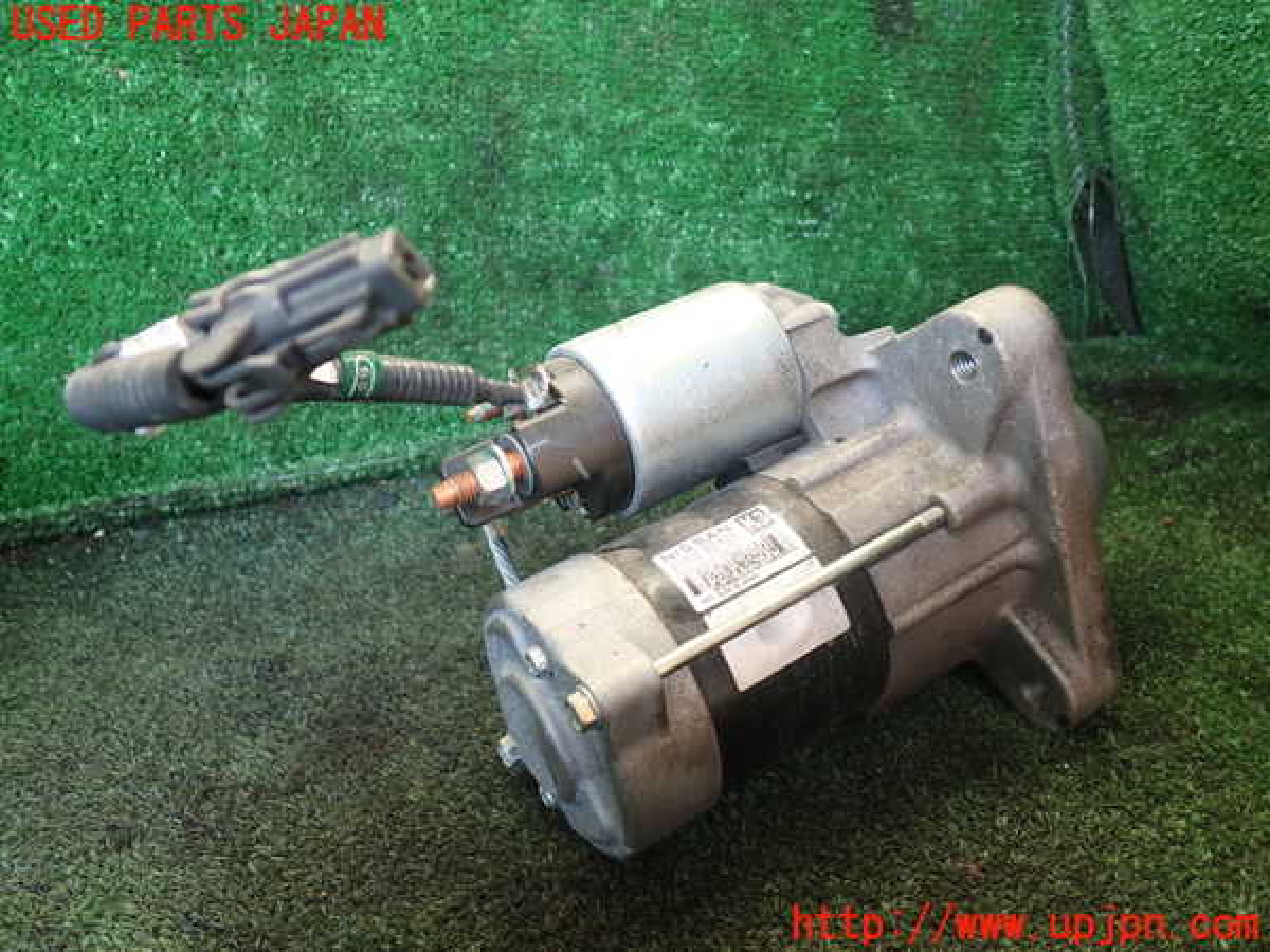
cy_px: 476
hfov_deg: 60.0
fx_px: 1101
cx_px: 635
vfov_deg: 46.8
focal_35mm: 30
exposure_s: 1/60
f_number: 2.3
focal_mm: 5.4
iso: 160
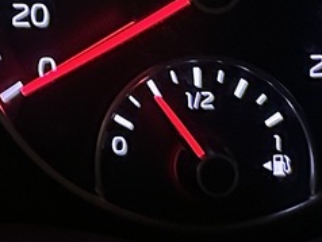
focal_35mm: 145
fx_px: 1350
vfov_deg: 9.2
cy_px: -339
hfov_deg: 12.2
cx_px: -302
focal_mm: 6.86
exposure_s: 1/39
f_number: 1.78
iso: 800
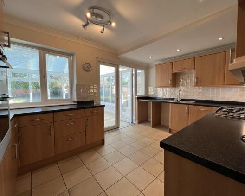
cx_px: 131
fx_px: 102
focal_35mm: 14
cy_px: 96
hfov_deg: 100.5
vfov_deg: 88.0
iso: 50
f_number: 1.8
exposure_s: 1/100
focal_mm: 1.57
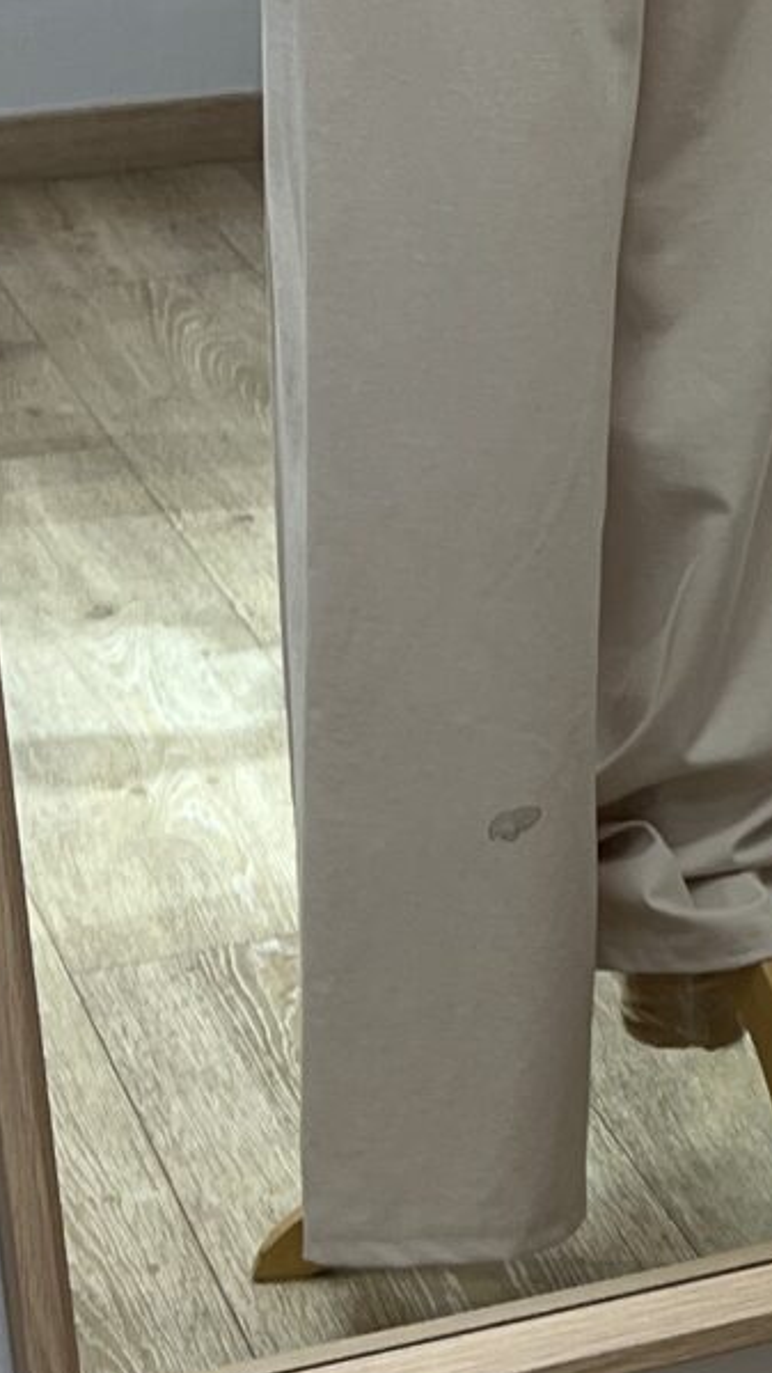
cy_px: 344
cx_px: 1979
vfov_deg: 17.6
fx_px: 4403
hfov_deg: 8.9
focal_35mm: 121
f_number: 1.5
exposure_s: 1/100
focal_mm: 5.7
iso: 50
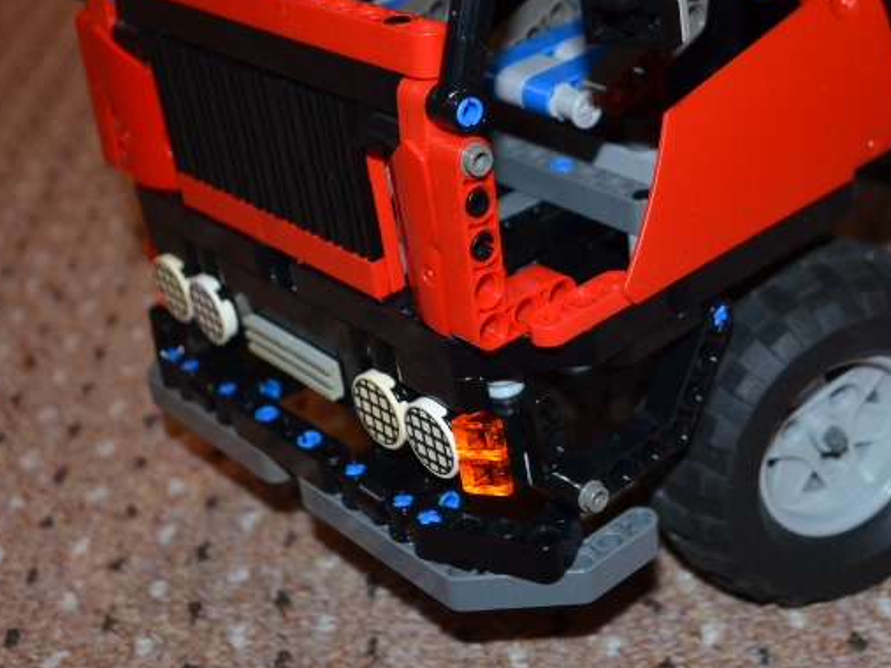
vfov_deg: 22.6
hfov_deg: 29.9
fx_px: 1647
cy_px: 128
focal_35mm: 64
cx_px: 648
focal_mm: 22
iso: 1000
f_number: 3.8
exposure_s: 1/60
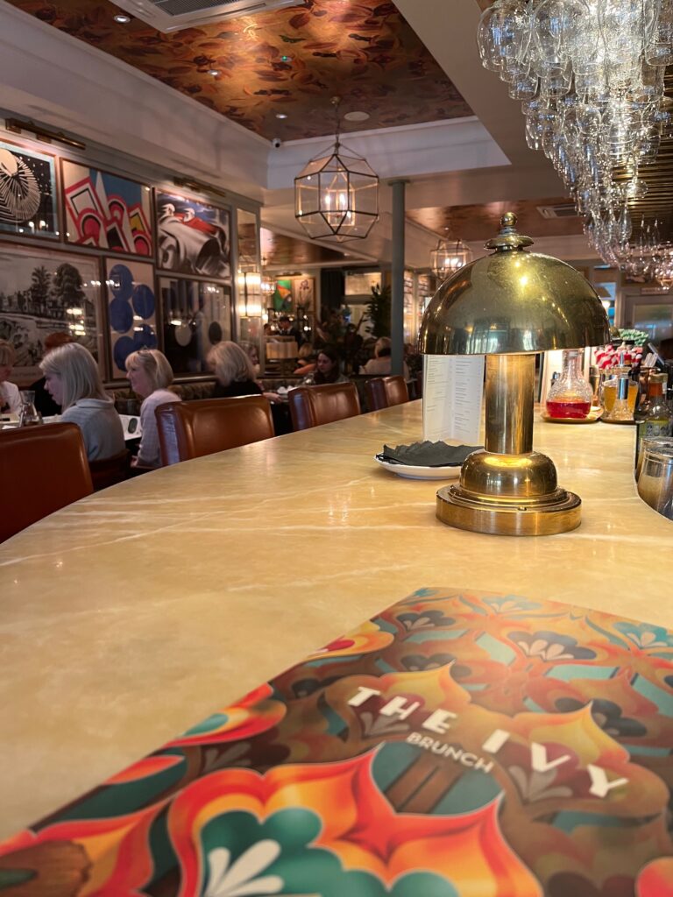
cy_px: 448
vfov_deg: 67.3
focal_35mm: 26
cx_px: 336
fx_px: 674
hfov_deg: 53.1
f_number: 1.6
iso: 64
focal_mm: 5.1
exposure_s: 1/50
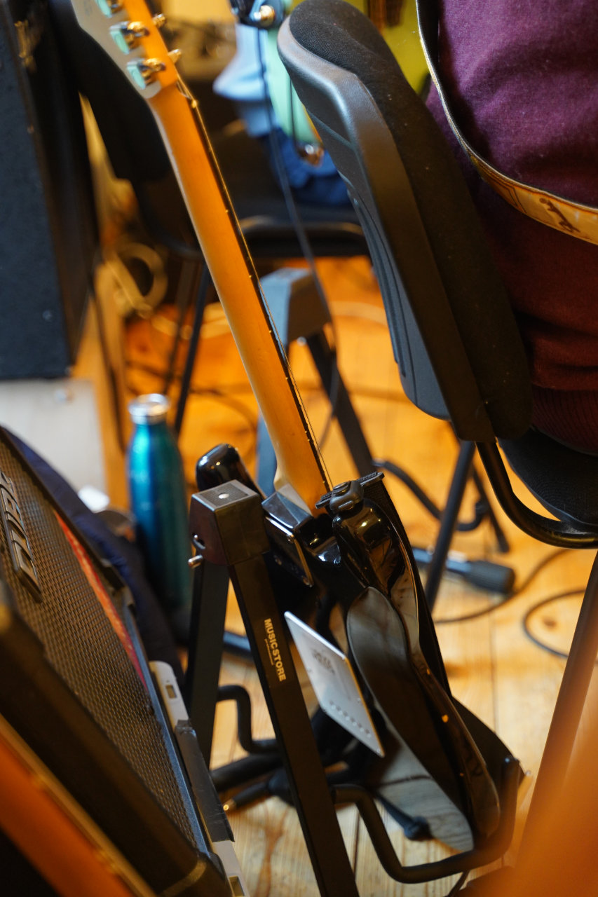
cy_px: 448
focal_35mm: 70
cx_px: 299
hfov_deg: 19.5
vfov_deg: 28.8
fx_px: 1745
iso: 4000
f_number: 2.8
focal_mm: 70
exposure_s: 1/160
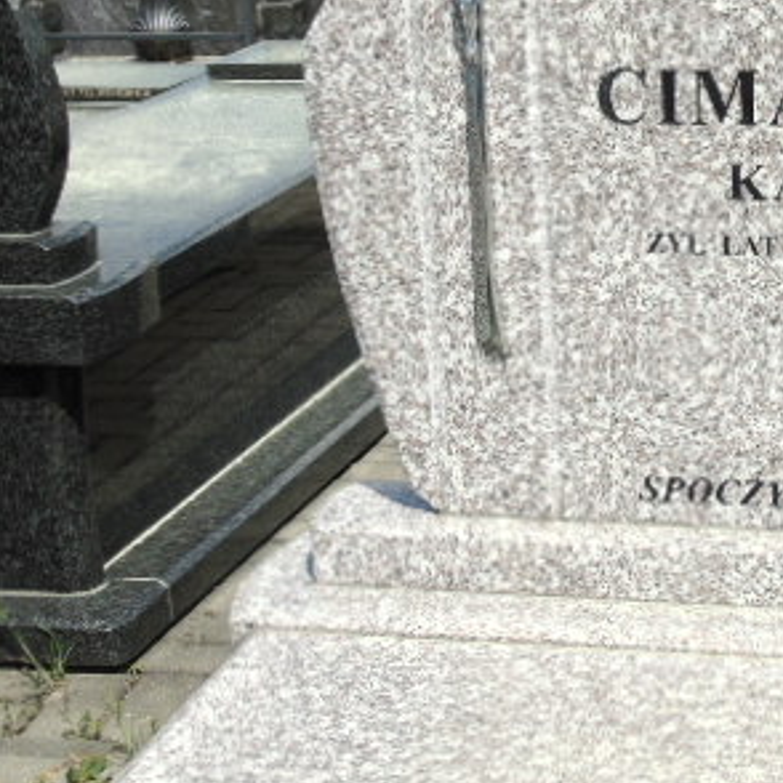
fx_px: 2661
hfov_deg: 16.4
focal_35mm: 104
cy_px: 296
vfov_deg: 16.7
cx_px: 764
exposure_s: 1/1000
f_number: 4.3
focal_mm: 9.6
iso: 80
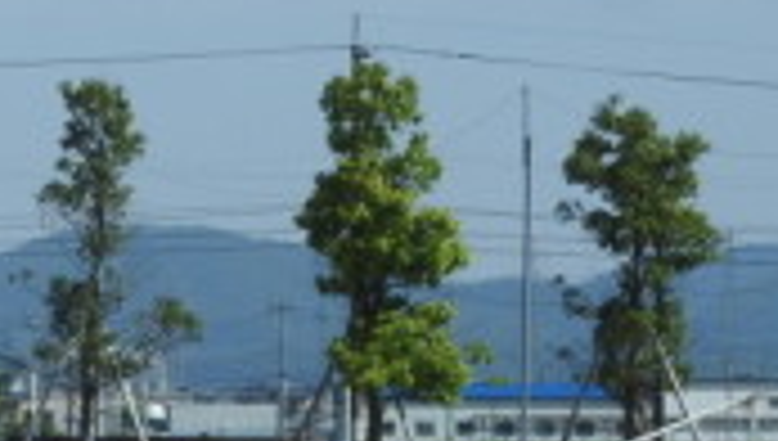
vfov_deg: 2.6
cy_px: 873
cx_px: -63
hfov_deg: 4.6
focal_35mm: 471
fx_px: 9733
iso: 100
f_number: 5
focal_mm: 22.4
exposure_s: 1/800
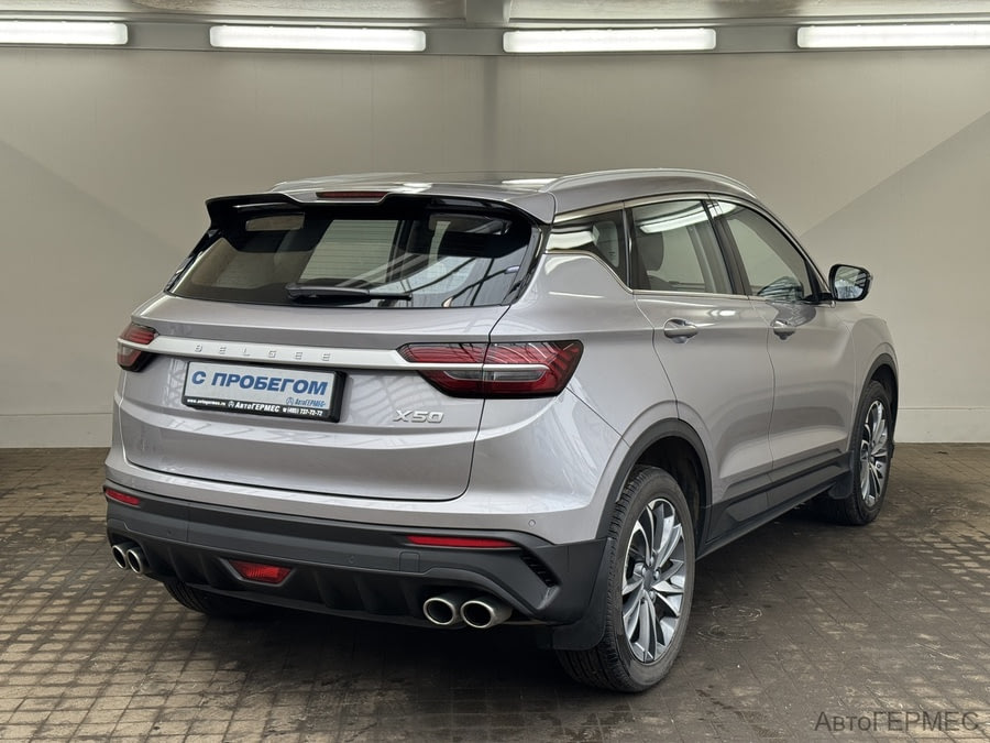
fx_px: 1373
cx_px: 495
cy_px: 372
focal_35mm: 48
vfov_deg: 30.3
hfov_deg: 39.7
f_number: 1.78
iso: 64
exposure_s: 1/328
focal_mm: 6.76
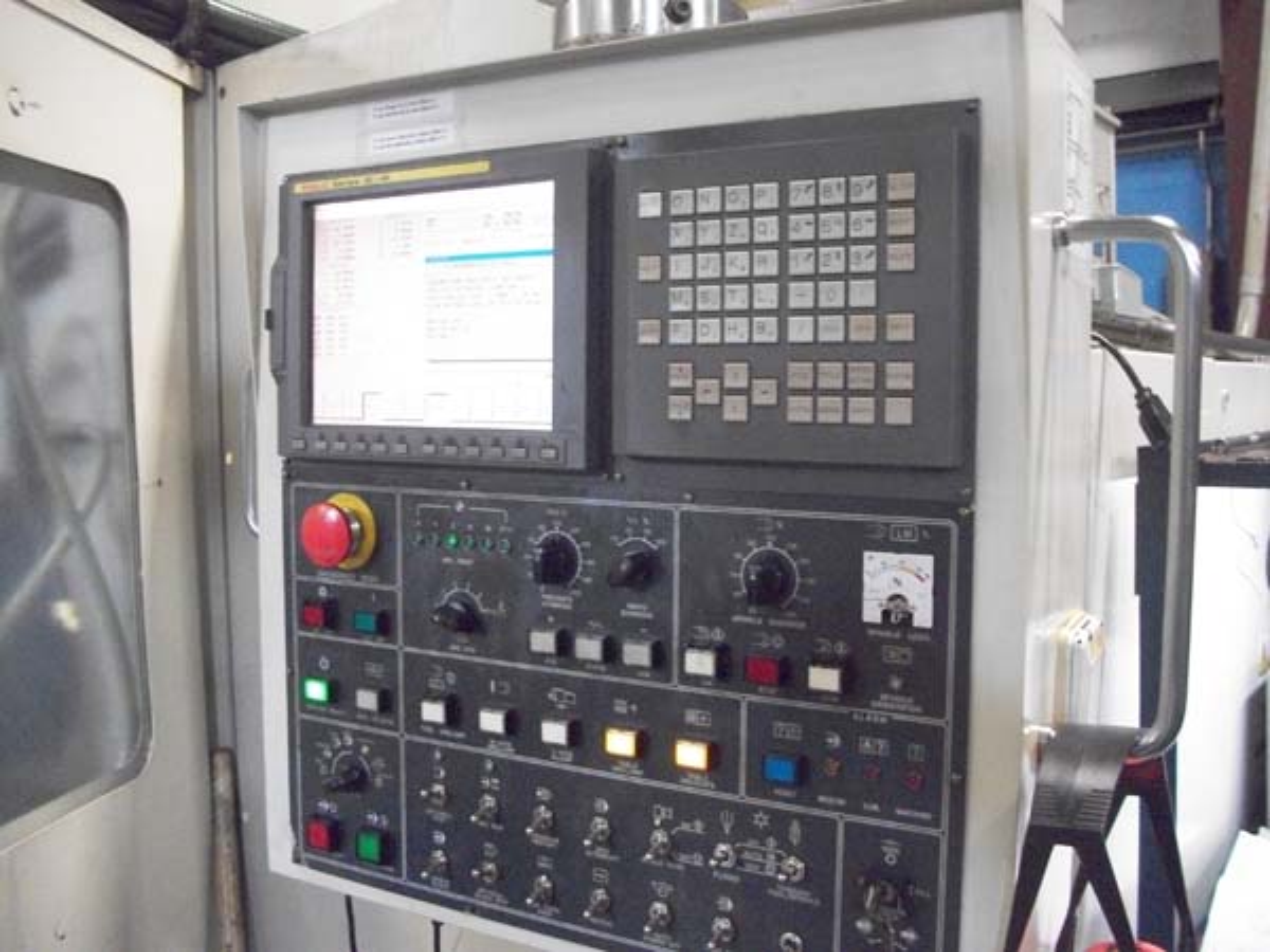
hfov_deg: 56.8
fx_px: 1174
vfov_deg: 44.2
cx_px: 635
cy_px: 476
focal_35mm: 32
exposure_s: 1/25
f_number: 2.9
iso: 640
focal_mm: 5.7
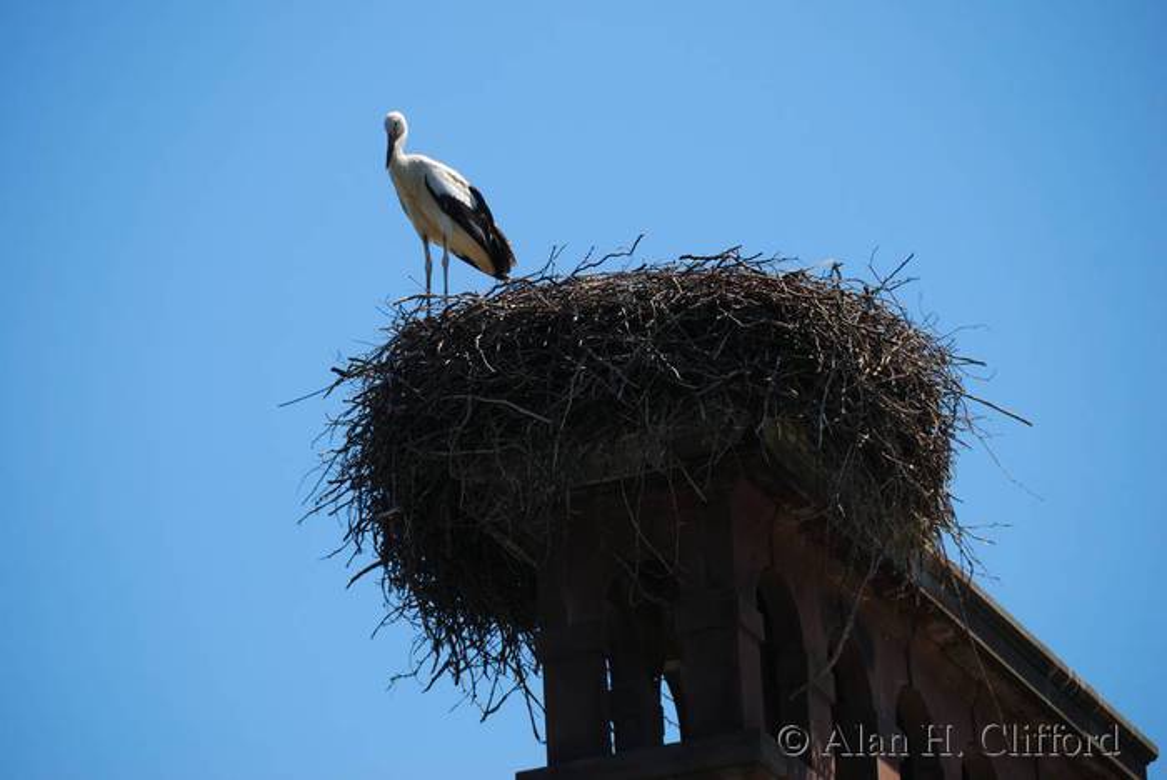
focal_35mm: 300
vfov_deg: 4.6
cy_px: 390
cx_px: 584
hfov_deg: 6.9
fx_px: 9733
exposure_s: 1/400
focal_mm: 200
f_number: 5.6
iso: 100
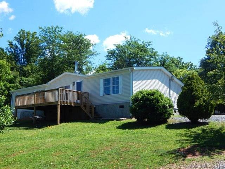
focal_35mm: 38
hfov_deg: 49.0
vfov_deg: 37.7
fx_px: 247
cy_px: 84
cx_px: 112
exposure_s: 1/800
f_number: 3.4
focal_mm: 6.8
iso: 125
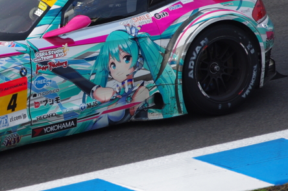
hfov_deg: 3.0
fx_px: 5524
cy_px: 104
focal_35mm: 692
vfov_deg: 2.0
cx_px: -34
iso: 400
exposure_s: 1/1500
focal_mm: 200
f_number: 3.5
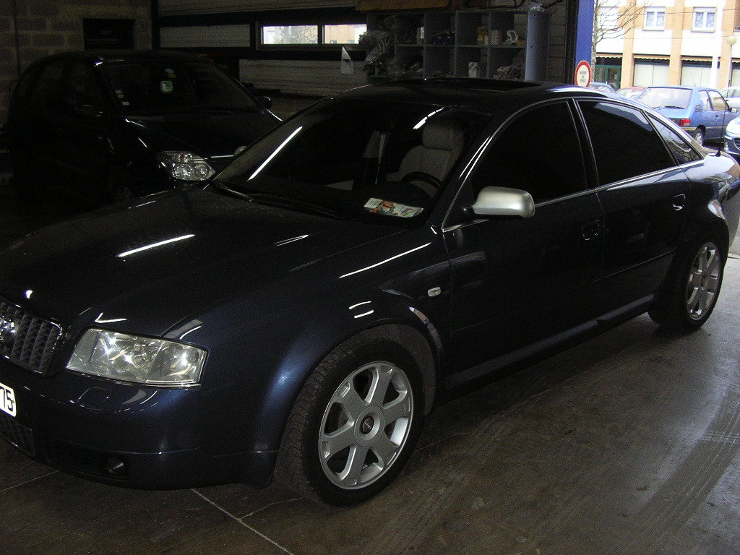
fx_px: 812
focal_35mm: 38
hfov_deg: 49.0
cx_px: 370
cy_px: 278
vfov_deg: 37.7
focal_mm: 5.8
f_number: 2.9
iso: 125
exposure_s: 1/60
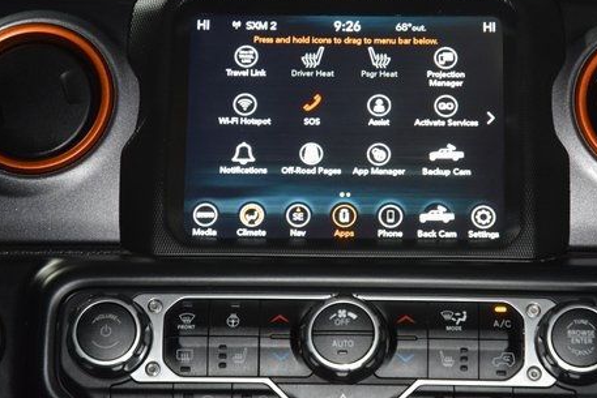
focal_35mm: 147
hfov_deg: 14.0
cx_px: 351
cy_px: 134
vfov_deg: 9.3
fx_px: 2438
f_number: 4.5
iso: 1800
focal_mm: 70
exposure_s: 1/60
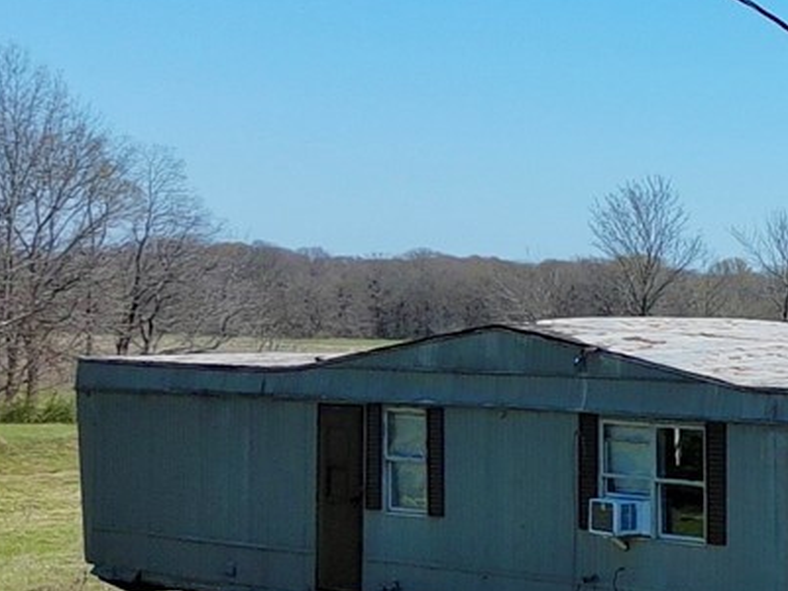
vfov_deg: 13.4
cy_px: 426
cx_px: 1704
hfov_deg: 14.1
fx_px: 2505
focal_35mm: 110
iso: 103
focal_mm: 6.67
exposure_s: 1/3289
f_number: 1.9
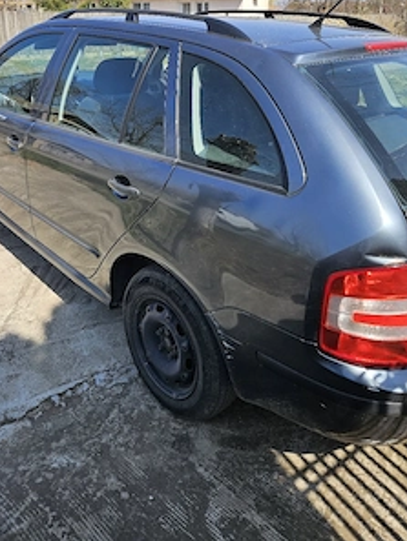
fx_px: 486
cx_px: 186
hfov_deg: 45.4
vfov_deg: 57.1
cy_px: 180
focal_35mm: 31
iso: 25
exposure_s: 1/1250
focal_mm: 5.4
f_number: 1.8
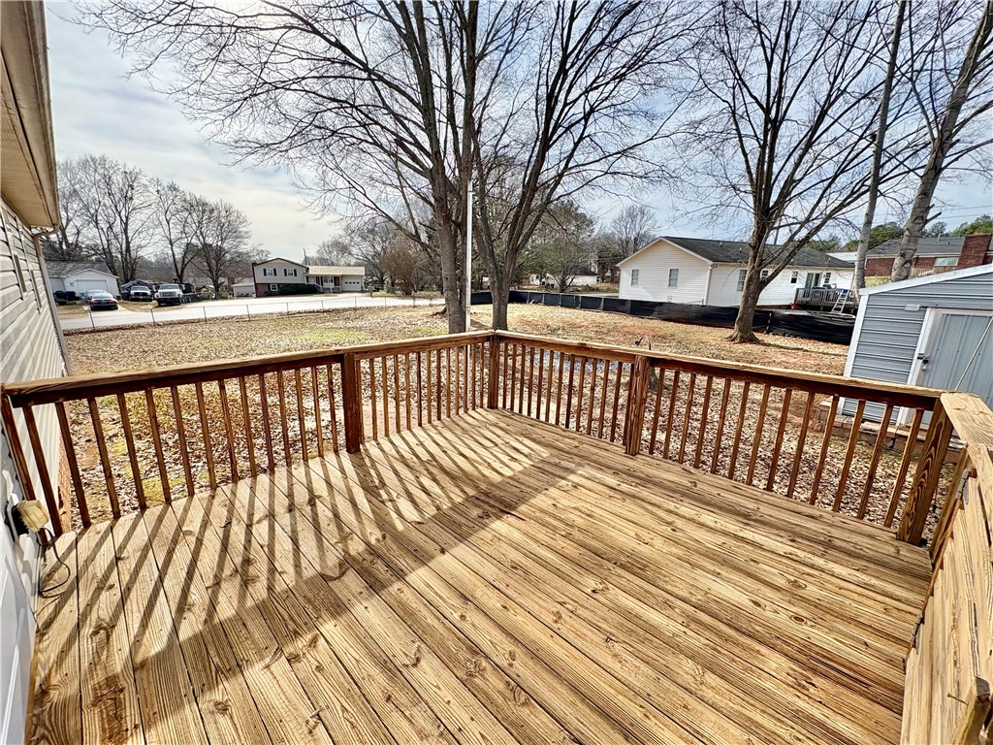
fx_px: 402
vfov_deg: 85.7
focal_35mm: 14
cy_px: 372
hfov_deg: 102.1
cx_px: 496
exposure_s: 1/1323
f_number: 2.2
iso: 64
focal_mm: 2.22
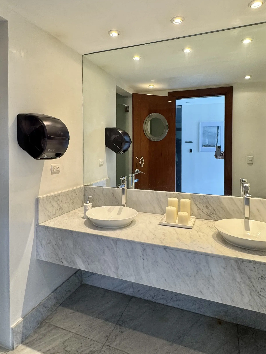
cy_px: 153
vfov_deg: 73.6
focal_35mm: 23
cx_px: 120
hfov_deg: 58.8
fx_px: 236
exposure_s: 1/60
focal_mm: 2.22
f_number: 2.2
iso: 200
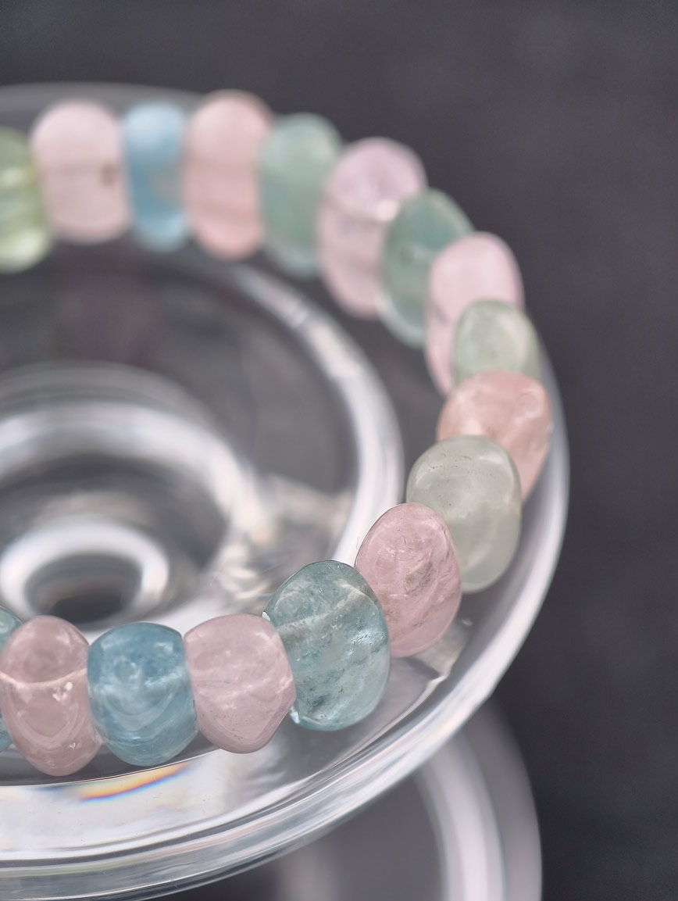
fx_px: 2214
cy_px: 450
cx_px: 339
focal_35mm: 85
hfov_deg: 17.4
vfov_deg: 23.0
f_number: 2.67
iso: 125
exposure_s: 1/160
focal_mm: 22.48
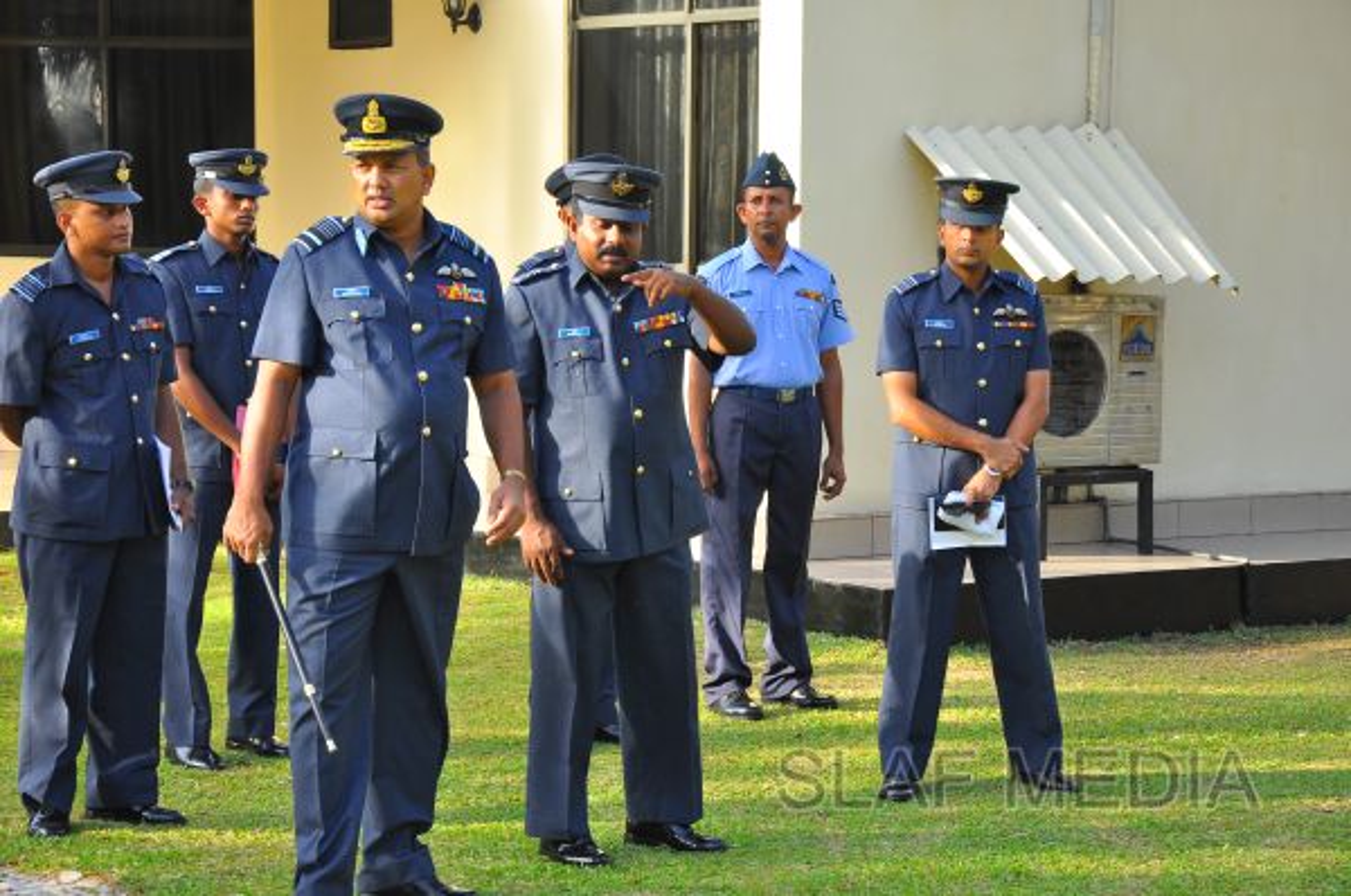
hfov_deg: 21.9
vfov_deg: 14.7
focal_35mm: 93
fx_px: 3484
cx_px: 676
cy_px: 448
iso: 320
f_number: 7.1
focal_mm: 62
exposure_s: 1/125
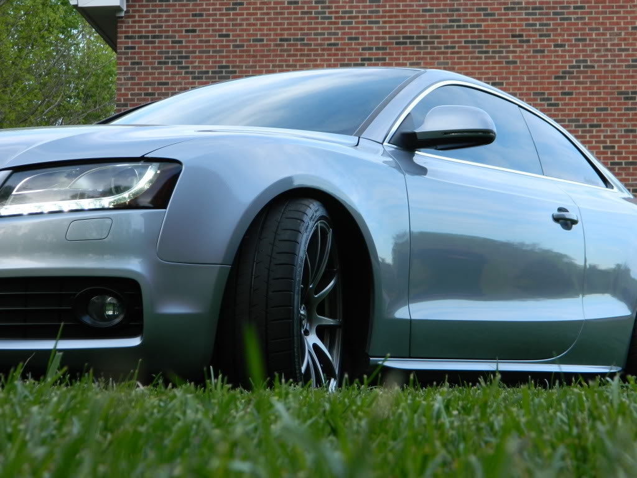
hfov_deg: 23.3
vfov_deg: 17.6
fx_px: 1546
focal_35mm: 84
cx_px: 318
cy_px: 239
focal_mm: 15.1
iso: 80
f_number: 4.2
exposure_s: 1/30
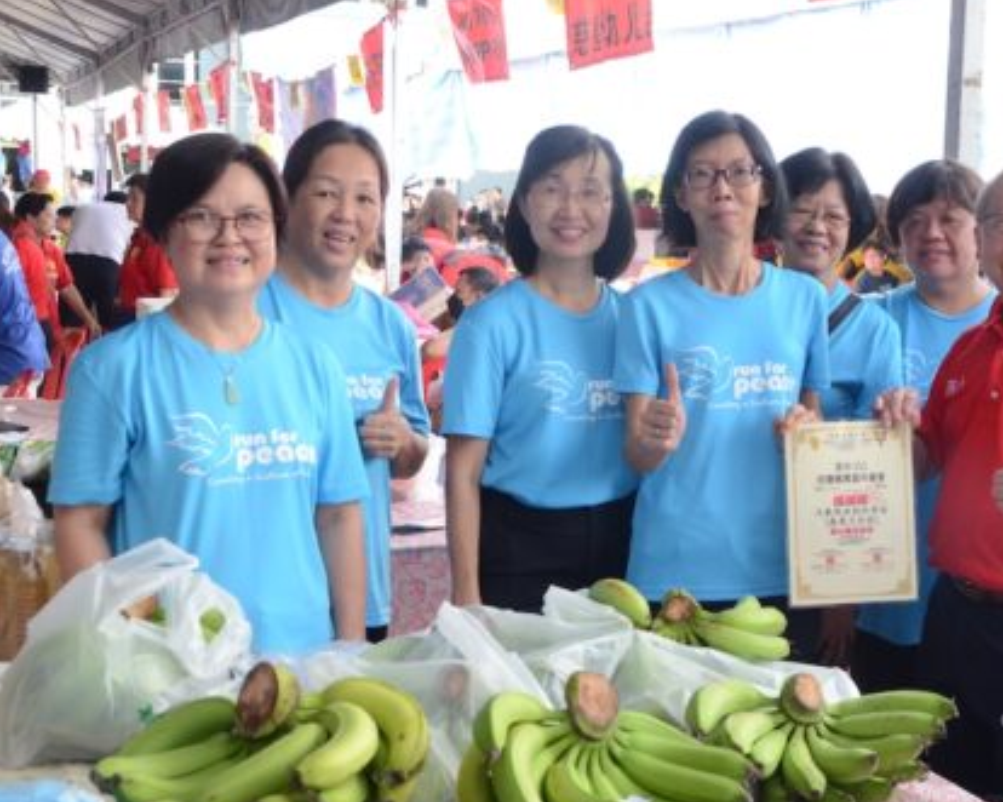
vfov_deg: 26.7
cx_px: 686
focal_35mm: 57
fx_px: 1692
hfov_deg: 32.7
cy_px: 379
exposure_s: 1/250
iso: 1600
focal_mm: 28
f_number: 8
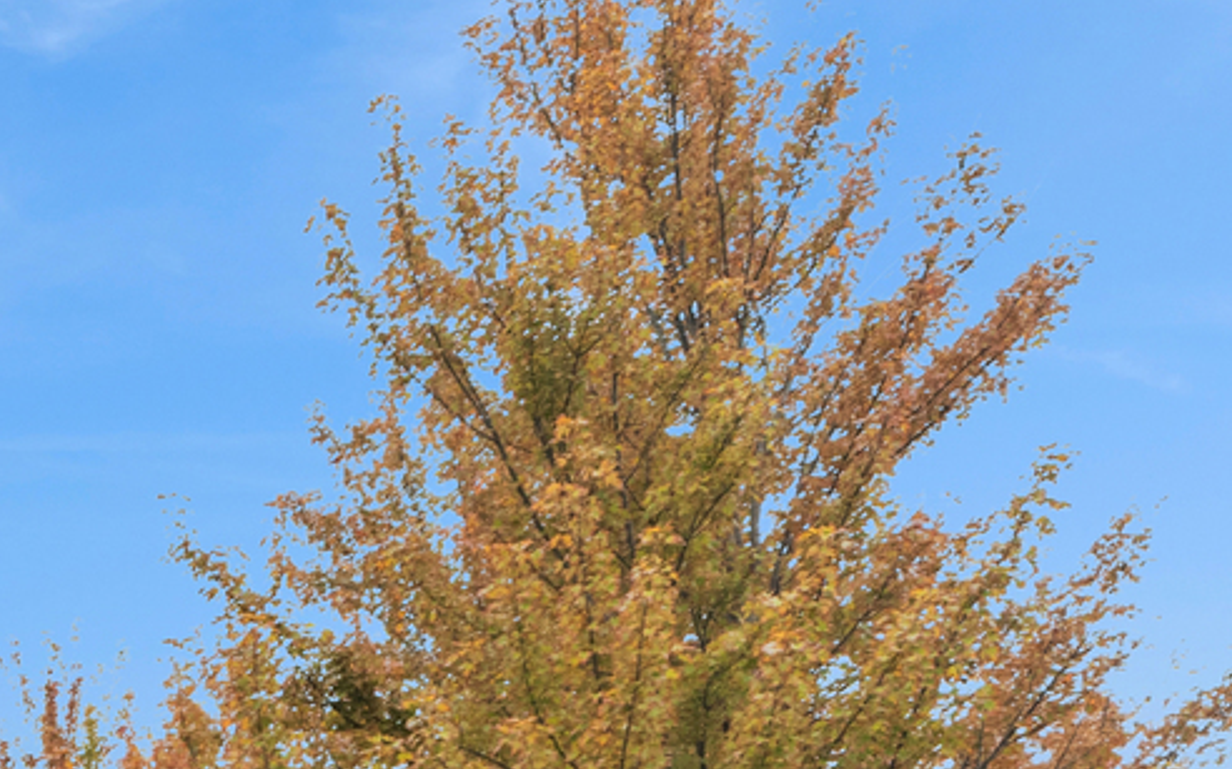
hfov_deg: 19.6
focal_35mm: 94
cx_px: -536
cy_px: 1140
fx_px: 3155
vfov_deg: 13.2
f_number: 8
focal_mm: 19
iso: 400
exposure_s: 1/200
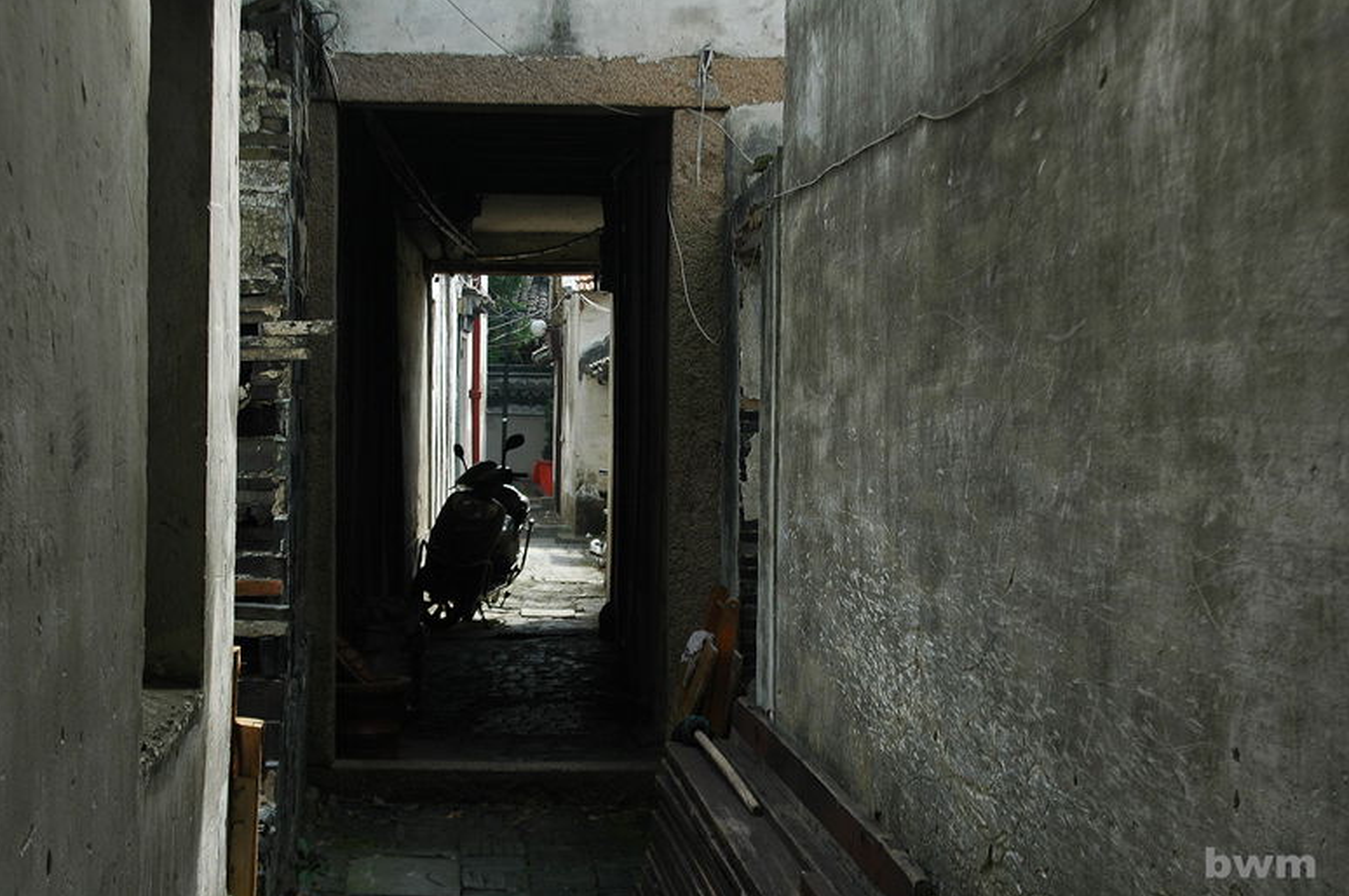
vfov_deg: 21.9
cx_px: 655
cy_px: 458
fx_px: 2320
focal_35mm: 62
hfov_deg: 32.4
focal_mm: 40
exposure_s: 1/100
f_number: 9
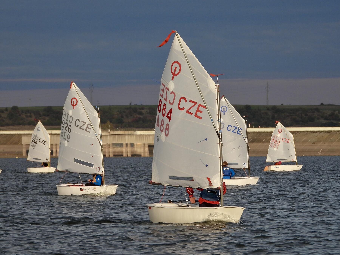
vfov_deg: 4.3
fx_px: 3389
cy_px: 128
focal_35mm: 345
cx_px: 170
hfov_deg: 5.7
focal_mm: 62.1
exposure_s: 1/800
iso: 100
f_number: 4.5
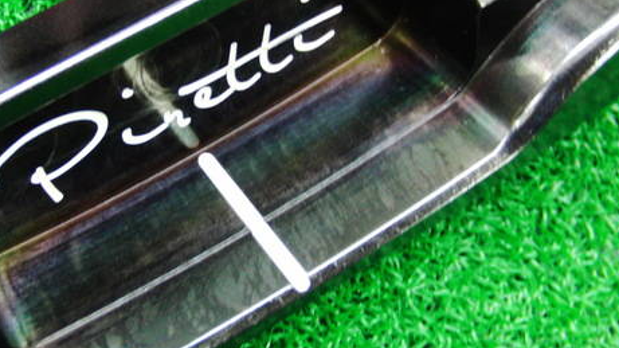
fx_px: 919
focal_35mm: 56
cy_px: 146
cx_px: 209
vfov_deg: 21.4
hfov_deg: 36.9
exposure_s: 1/13
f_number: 3.6
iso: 400
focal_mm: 6.42
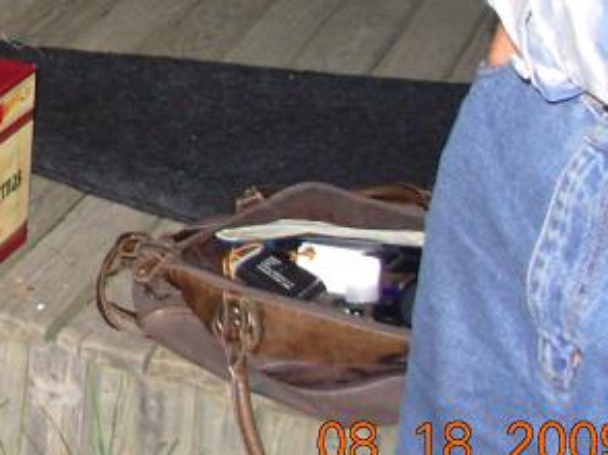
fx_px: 1860
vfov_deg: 13.6
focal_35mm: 106
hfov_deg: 17.4
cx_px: -176
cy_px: -59
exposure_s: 1/78.3
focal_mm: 6.3
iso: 122
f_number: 2.9
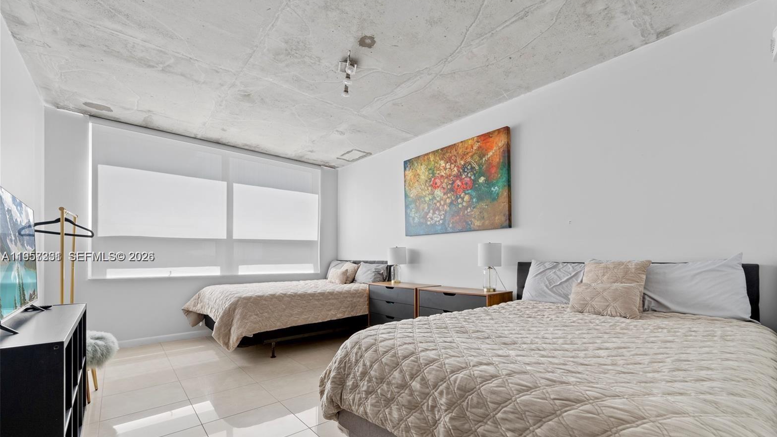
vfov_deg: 70.0
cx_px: 397
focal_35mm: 15
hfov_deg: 103.0
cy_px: 257
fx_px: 309
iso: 250
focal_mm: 14
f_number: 9
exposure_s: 1/6
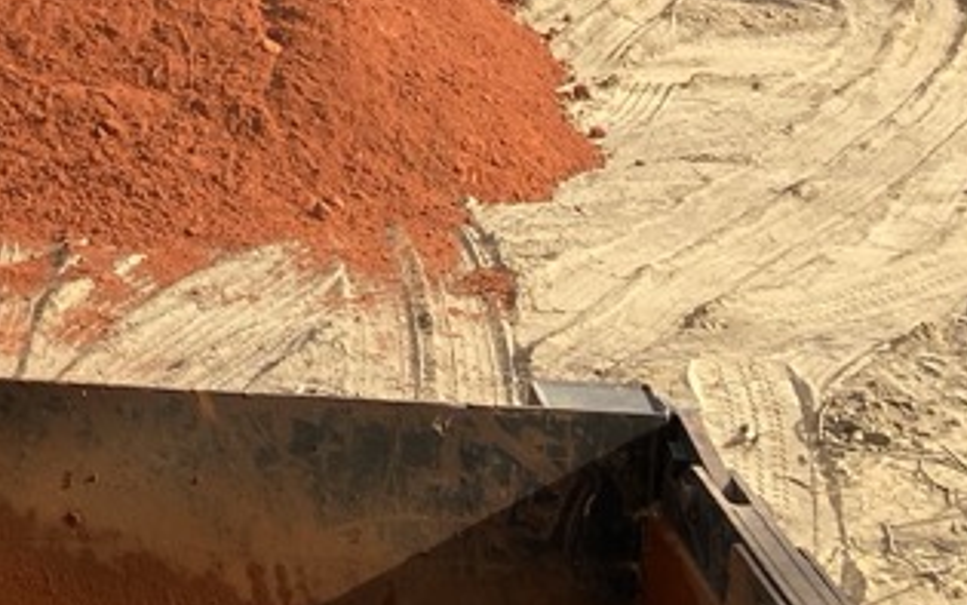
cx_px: -645
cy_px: -393
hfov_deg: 16.3
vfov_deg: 11.1
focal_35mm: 112
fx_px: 2952
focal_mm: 4.25
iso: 32
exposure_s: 1/1866
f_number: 1.8
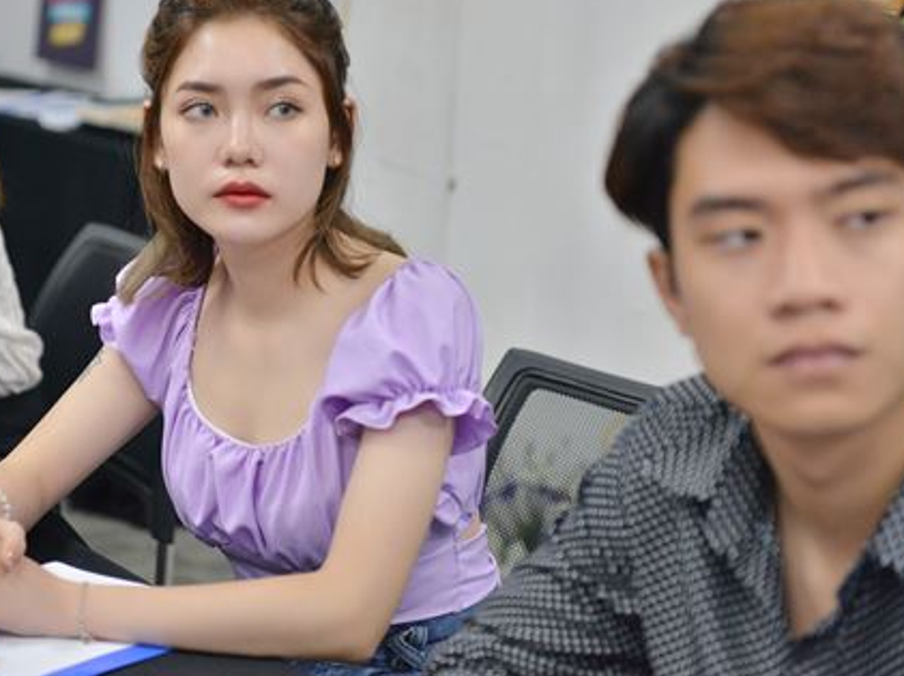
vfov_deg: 15.4
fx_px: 2505
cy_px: 281
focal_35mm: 96
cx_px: 273
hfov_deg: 20.4
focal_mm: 70
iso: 2500
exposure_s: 1/500
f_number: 2.8
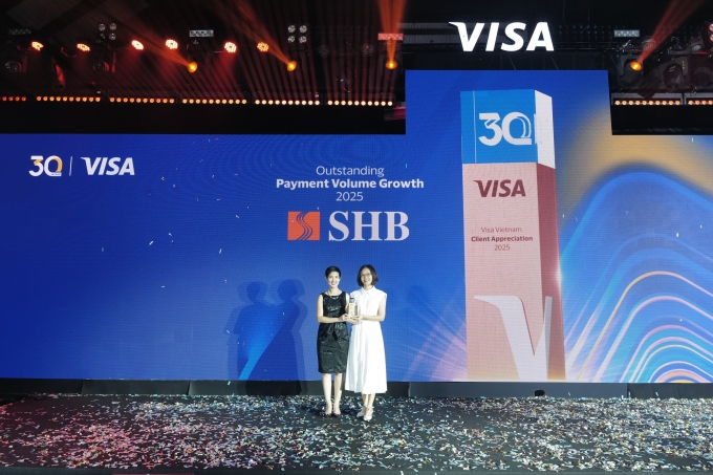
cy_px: 238
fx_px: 475
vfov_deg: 53.1
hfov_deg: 73.8
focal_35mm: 24
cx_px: 356
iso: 800
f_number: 5
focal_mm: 24
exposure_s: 1/100
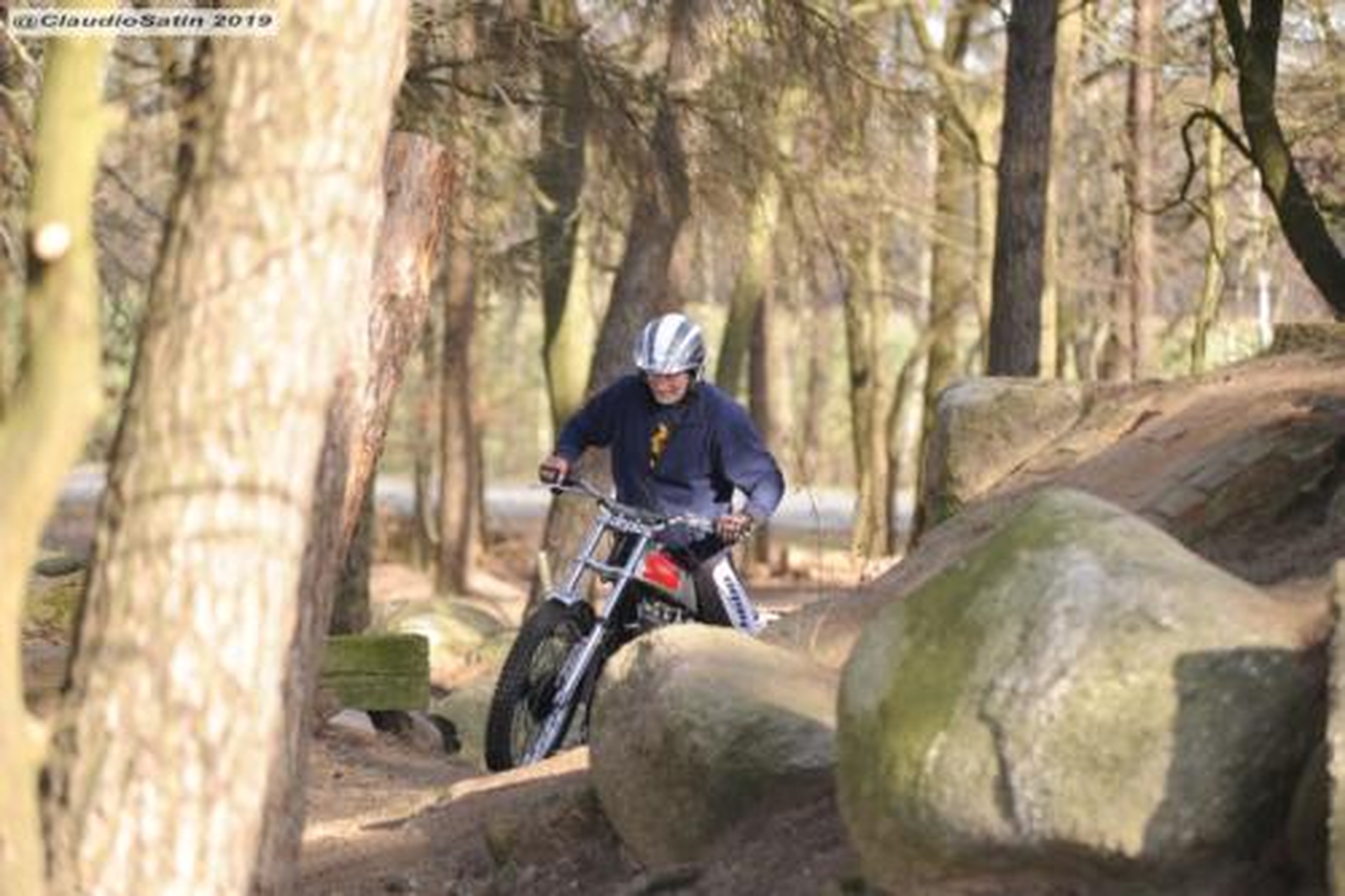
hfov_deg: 14.2
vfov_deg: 9.5
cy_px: 448
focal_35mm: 145
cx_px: 672
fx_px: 5415
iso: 250
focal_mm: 145
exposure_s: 1/500
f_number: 3.5
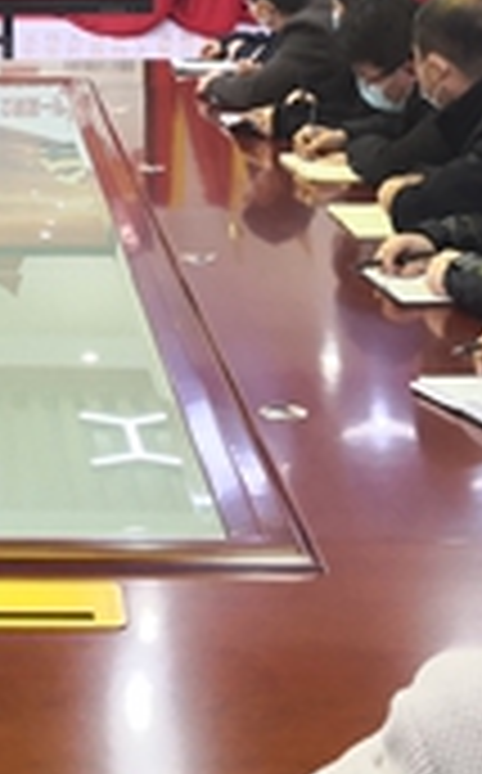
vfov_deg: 20.0
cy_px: -45
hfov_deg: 12.7
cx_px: -95
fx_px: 2109
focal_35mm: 100
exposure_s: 1/50
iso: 160
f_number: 1.6
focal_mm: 3.95
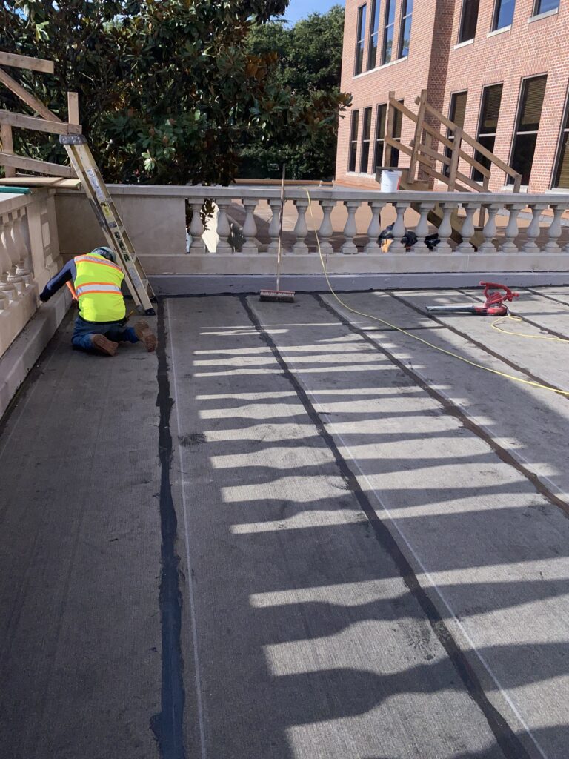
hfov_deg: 53.1
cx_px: 284
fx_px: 570
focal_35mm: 26
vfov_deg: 67.3
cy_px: 380
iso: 32
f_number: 1.8
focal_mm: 4.25
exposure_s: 1/4115
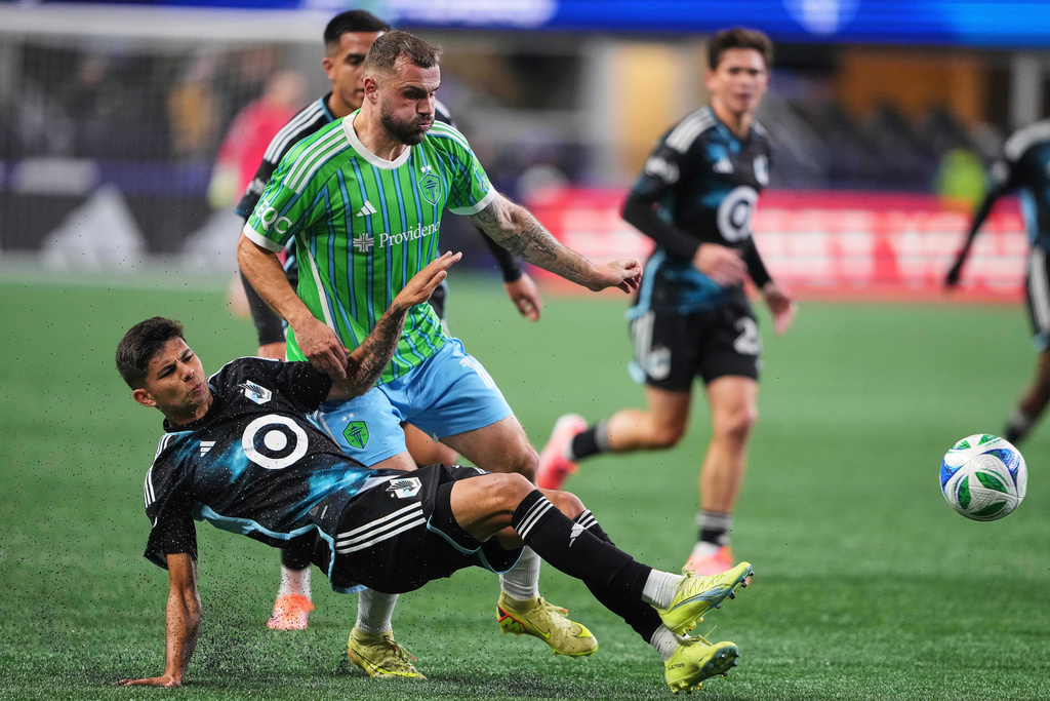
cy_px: 350
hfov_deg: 5.2
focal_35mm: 400
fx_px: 11668
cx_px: 525
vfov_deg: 3.4
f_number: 2.8
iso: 3200
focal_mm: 400
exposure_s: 1/2000
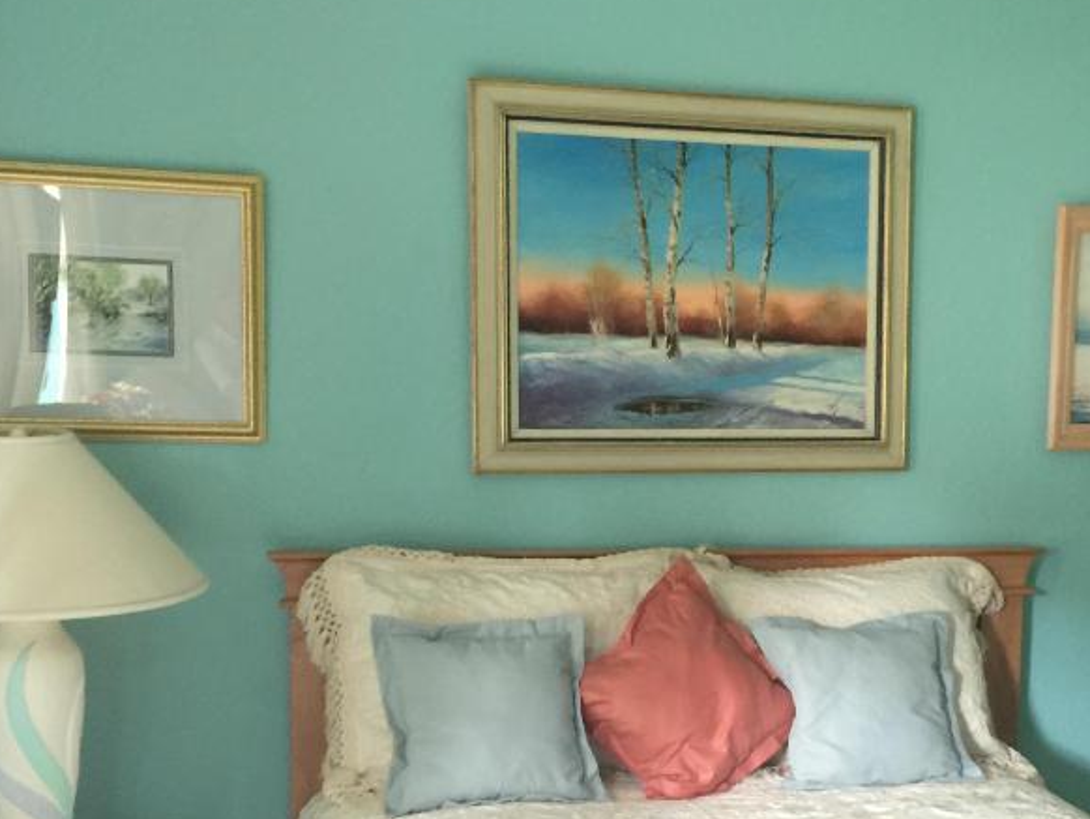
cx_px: 766
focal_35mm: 51
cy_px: 542
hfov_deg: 36.9
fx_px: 1607
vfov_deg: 28.4
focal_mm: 4.15
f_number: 2.2
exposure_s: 1/4
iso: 80
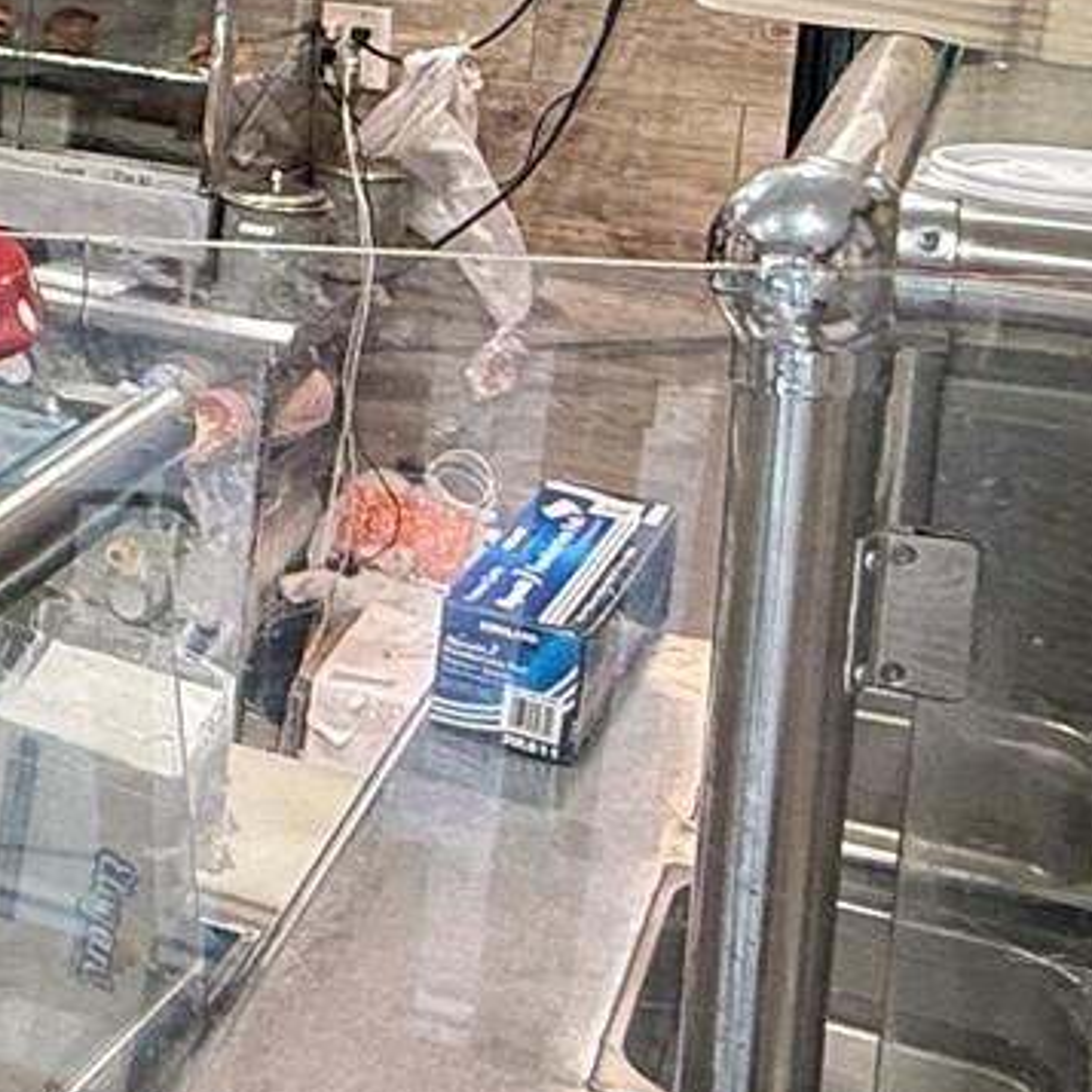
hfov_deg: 22.0
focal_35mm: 71
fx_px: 2534
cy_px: 61
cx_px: -303
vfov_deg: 23.5
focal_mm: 2.22
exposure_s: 1/120
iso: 200
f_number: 2.2
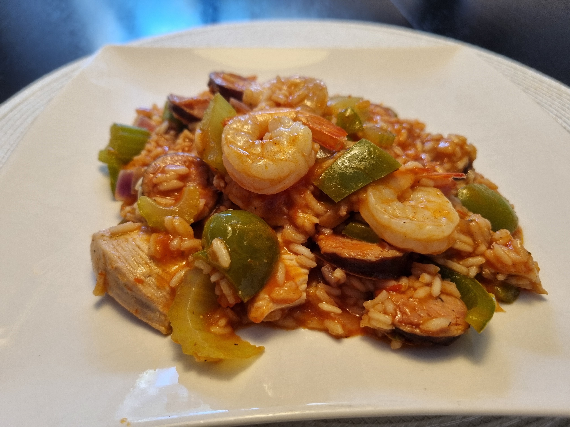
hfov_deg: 67.3
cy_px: 214
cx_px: 285
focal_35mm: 26
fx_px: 428
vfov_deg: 53.1
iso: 64
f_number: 1.8
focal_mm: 5.4
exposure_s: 1/100
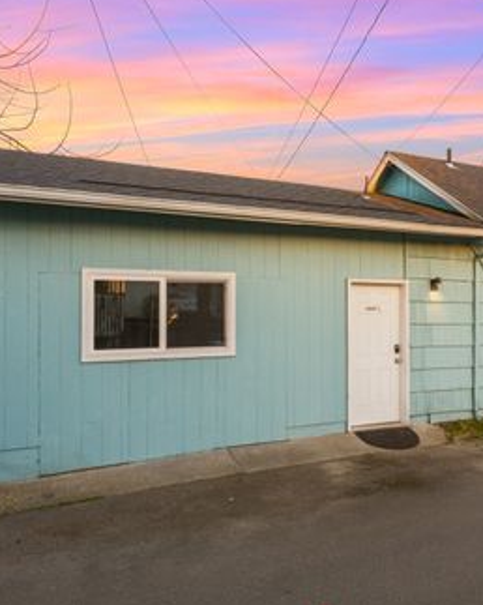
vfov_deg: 55.7
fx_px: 572
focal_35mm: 32
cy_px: 299
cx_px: 344
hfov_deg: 44.6
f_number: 22
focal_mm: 22
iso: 250
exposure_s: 1/8
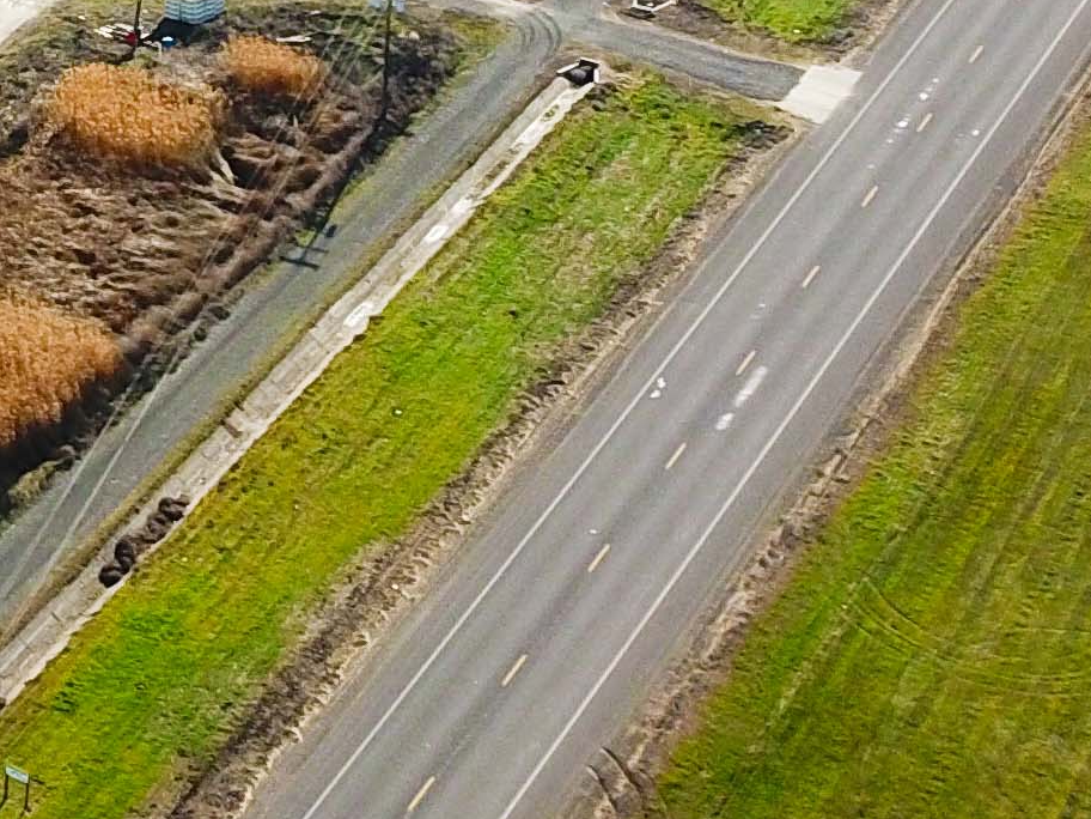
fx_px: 3593
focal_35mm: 114
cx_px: -882
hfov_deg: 15.0
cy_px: -457
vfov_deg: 12.3
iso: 100
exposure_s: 1/1253
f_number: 2.2
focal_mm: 4.73
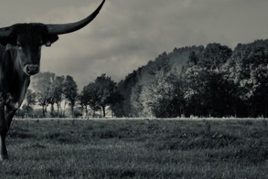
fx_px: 901
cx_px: 63
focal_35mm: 121
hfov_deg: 16.8
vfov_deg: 11.3
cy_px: 68
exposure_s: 1/80
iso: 400
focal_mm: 75
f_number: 22
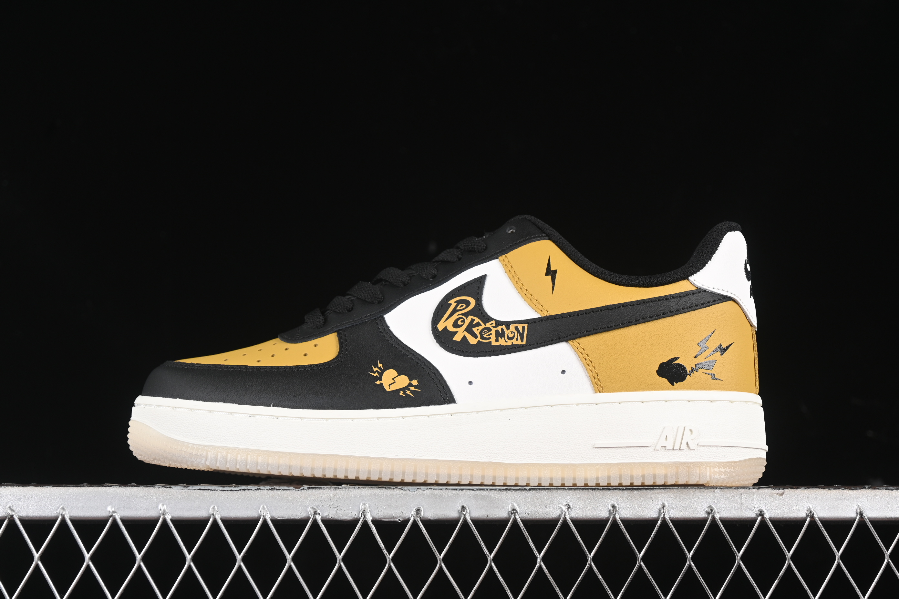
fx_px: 1873
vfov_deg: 18.2
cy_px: 300
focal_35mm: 75
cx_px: 450
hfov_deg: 27.0
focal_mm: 50
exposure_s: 1/60
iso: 160
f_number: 6.3
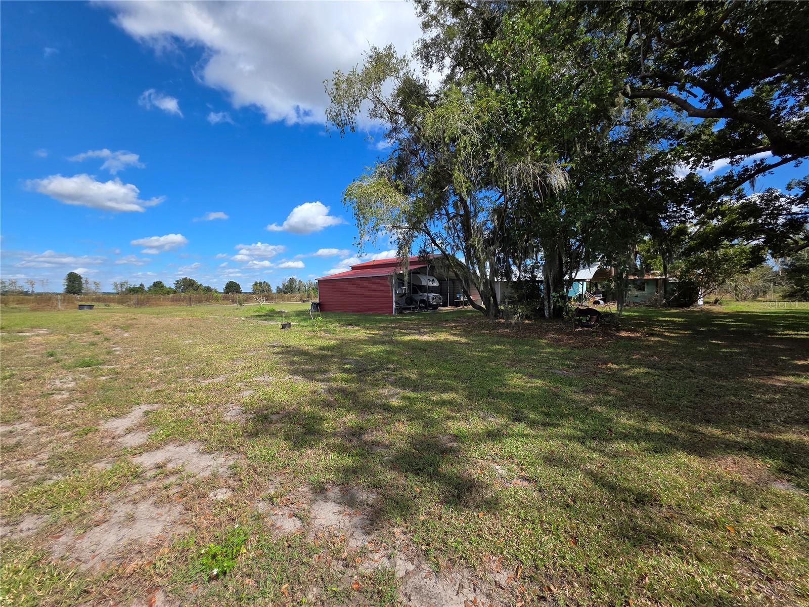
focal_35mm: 13
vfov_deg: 89.9
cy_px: 304
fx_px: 304
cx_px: 404
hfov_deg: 106.2
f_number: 1.9
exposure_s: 1/1869
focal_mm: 2.2
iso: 40
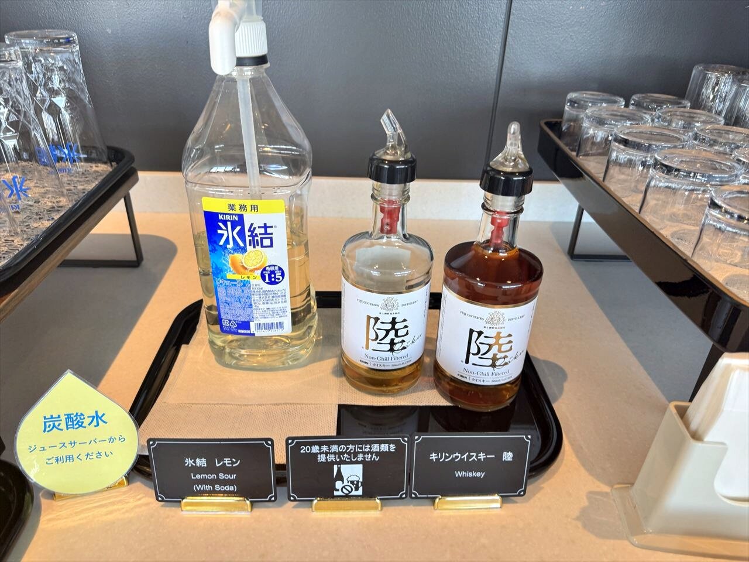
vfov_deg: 56.8
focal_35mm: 24
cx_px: 374
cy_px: 281
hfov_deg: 71.6
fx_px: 519
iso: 100
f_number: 1.8
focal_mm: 6.8
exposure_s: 1/121
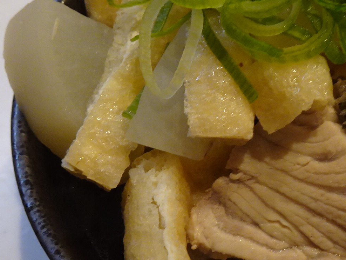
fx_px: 630
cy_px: 131
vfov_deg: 23.3
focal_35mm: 63
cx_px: 343
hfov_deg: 28.8
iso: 250
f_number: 3.5
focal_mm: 4.25
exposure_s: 1/30
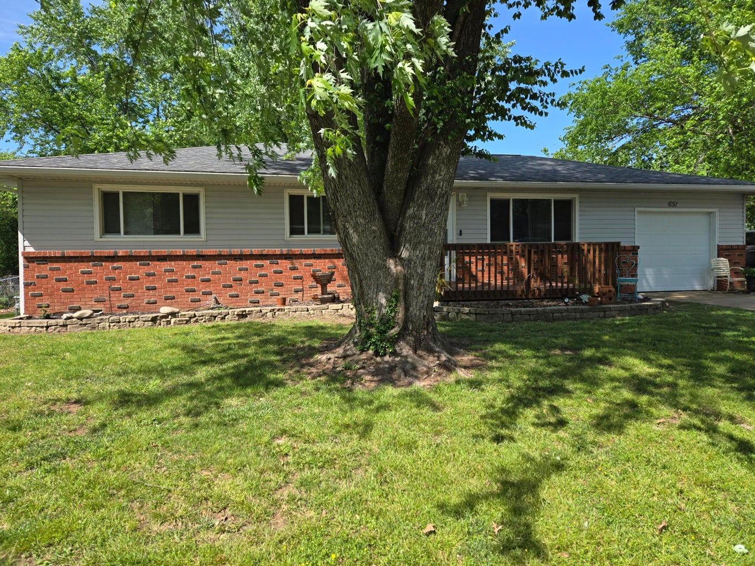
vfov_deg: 58.9
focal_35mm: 23
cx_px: 378
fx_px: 502
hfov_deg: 73.9
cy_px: 283
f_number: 1.8
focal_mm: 5.4
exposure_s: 1/2921
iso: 80
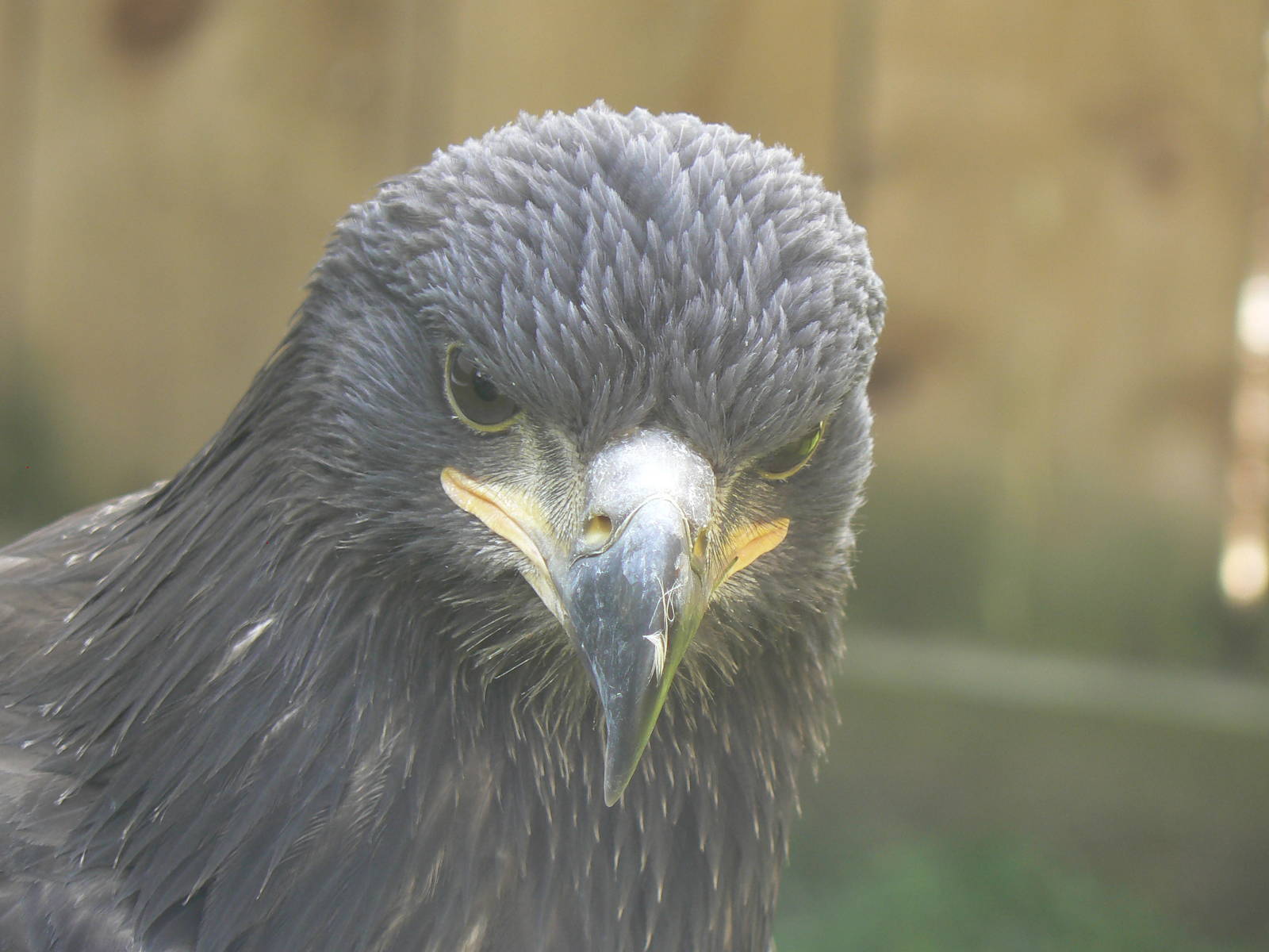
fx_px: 11914
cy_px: 476
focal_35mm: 325
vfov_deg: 4.6
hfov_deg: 6.1
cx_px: 634
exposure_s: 1/50
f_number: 3.6
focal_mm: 54.2
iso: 100
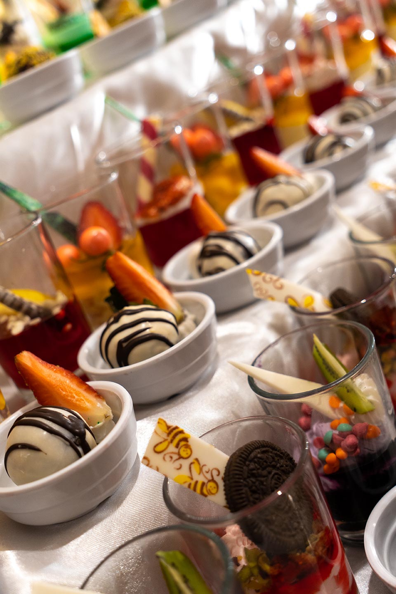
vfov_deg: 48.9
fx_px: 653
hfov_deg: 33.7
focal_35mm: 40
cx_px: 198
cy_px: 297
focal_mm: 26.4
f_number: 2.8
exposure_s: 1/80
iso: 320
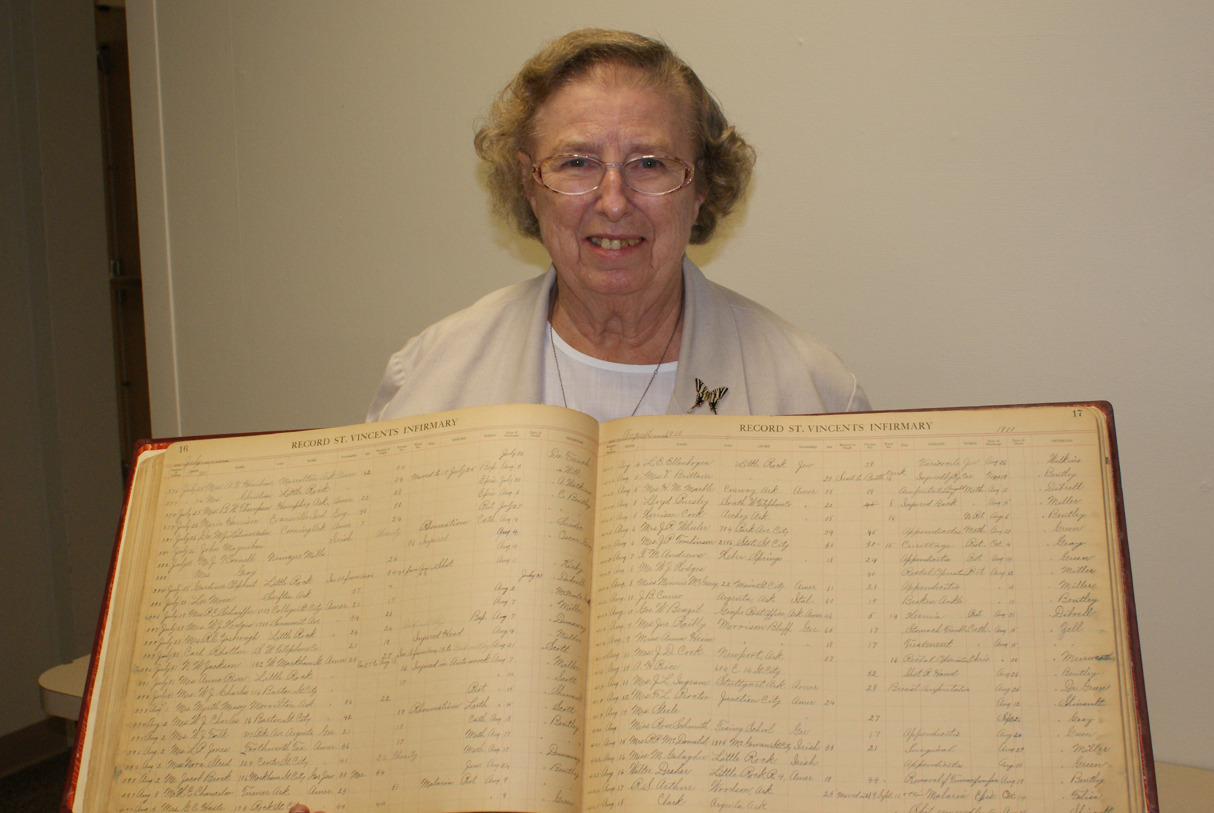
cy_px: 410
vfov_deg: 31.3
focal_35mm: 43
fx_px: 1452
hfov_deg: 45.4
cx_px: 624
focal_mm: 24
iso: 400
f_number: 5.6
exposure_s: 1/60
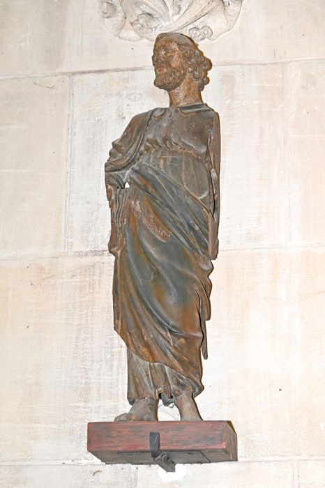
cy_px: 244
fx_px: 1369
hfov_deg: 13.5
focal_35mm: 101
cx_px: 162
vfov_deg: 20.2
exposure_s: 1/125
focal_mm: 101
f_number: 6.3
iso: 4000
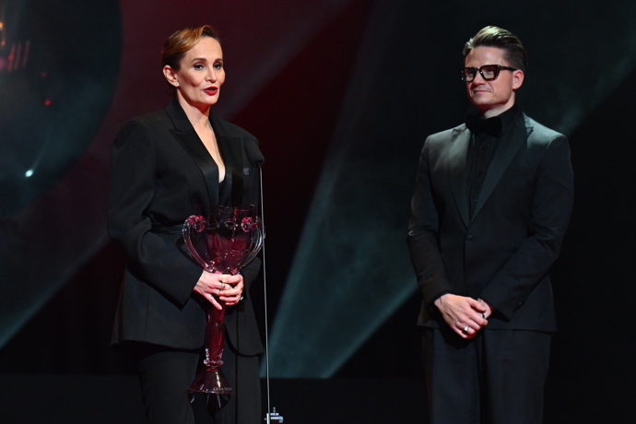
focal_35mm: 300
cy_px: 212
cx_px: 318
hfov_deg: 6.9
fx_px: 5300
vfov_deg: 4.6
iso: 4000
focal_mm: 200
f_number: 4
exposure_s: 1/250
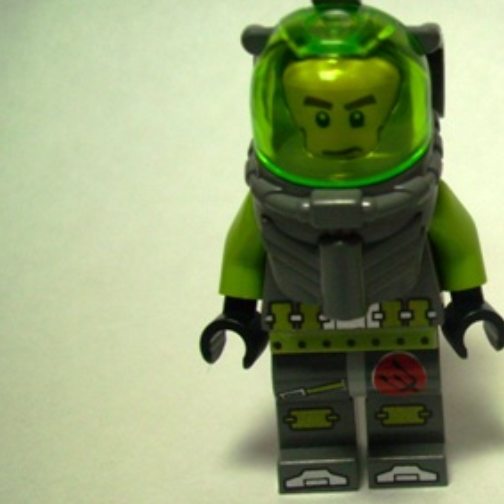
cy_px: 344
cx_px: 525
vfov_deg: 26.7
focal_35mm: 64
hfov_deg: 25.3
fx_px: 1054
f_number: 2.9
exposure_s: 1/100
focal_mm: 5.7
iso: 80
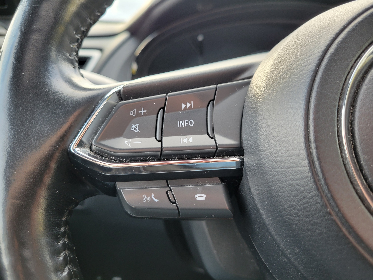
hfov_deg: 67.3
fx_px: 280
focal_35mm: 26
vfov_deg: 53.1
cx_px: 186
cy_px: 140
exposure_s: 1/120
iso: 160
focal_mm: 5.4
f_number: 1.8
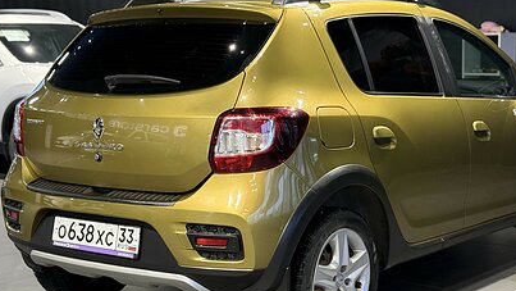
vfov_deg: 17.0
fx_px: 972
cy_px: 159
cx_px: 311
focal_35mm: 71
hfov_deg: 29.7
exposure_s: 1/33
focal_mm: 6.76
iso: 200
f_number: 1.78
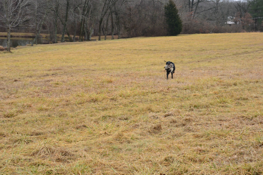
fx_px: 592
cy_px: 88
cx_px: 132
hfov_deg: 25.1
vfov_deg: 16.9
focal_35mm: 81
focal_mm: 30
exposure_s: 1/80
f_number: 5.6
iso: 160
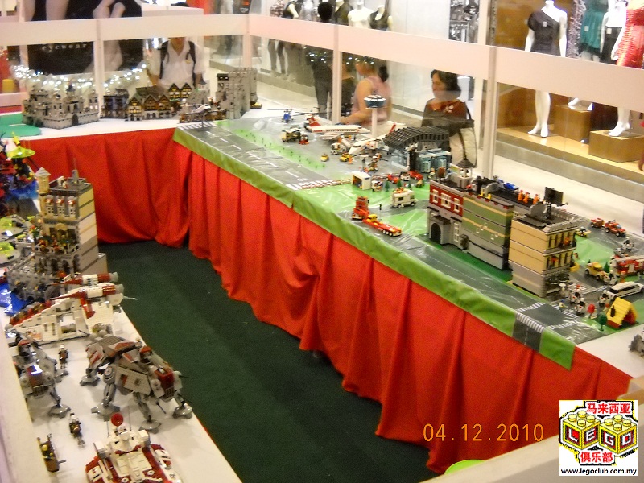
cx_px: 322
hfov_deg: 45.8
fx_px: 763
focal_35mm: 41
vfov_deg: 35.1
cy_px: 242
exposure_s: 1/44
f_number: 3.1
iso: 800
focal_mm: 6.72
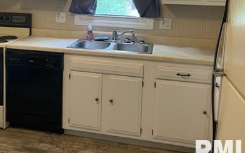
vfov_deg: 27.8
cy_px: 22
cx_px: 91
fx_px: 300
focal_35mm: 45
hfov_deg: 44.0
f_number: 1.6
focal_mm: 4.2
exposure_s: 1/60
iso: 160
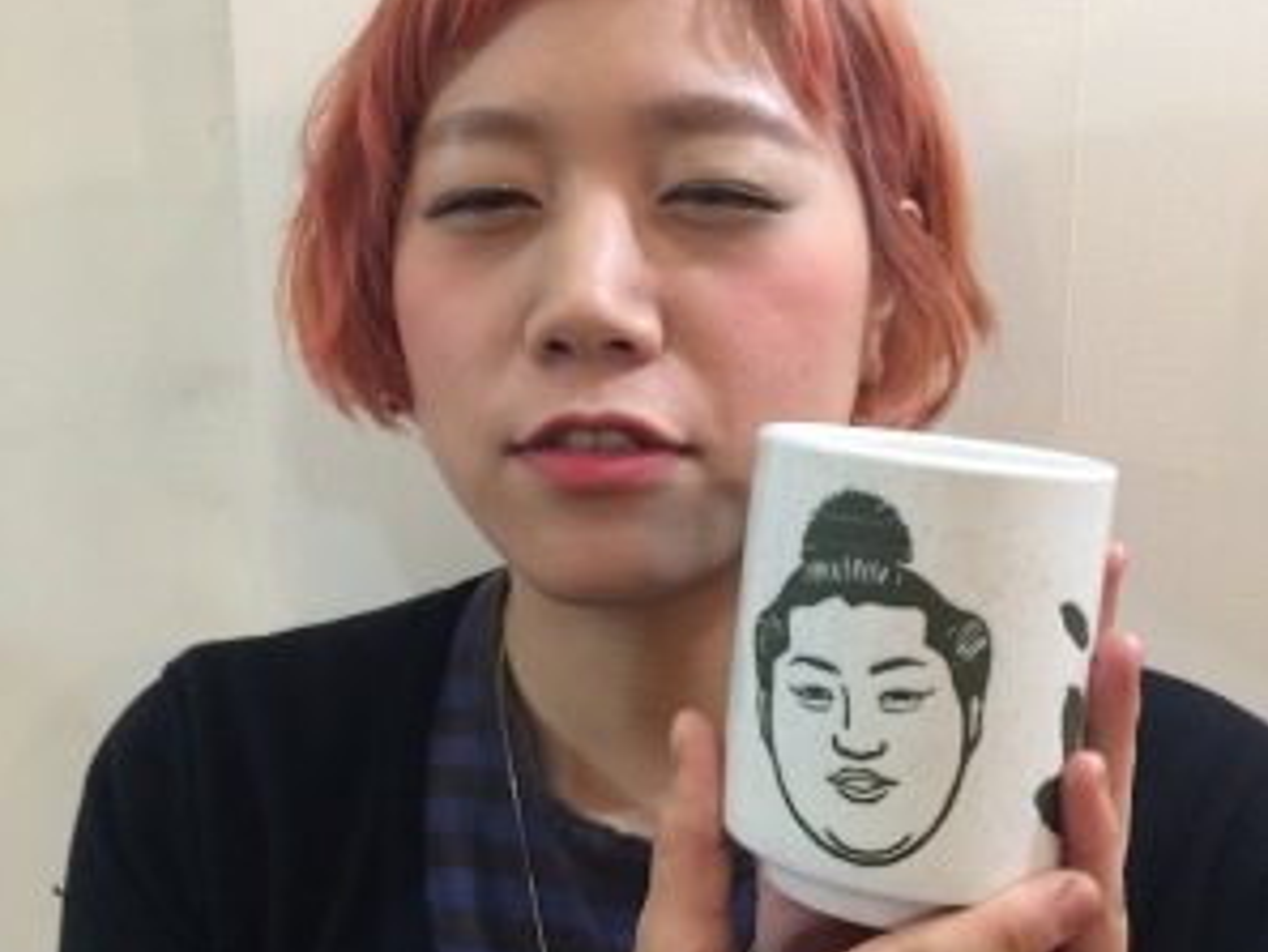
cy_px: 423
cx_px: 636
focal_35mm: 39
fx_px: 1429
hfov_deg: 47.8
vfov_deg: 36.8
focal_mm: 4.15
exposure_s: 1/30
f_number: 2.2
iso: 100
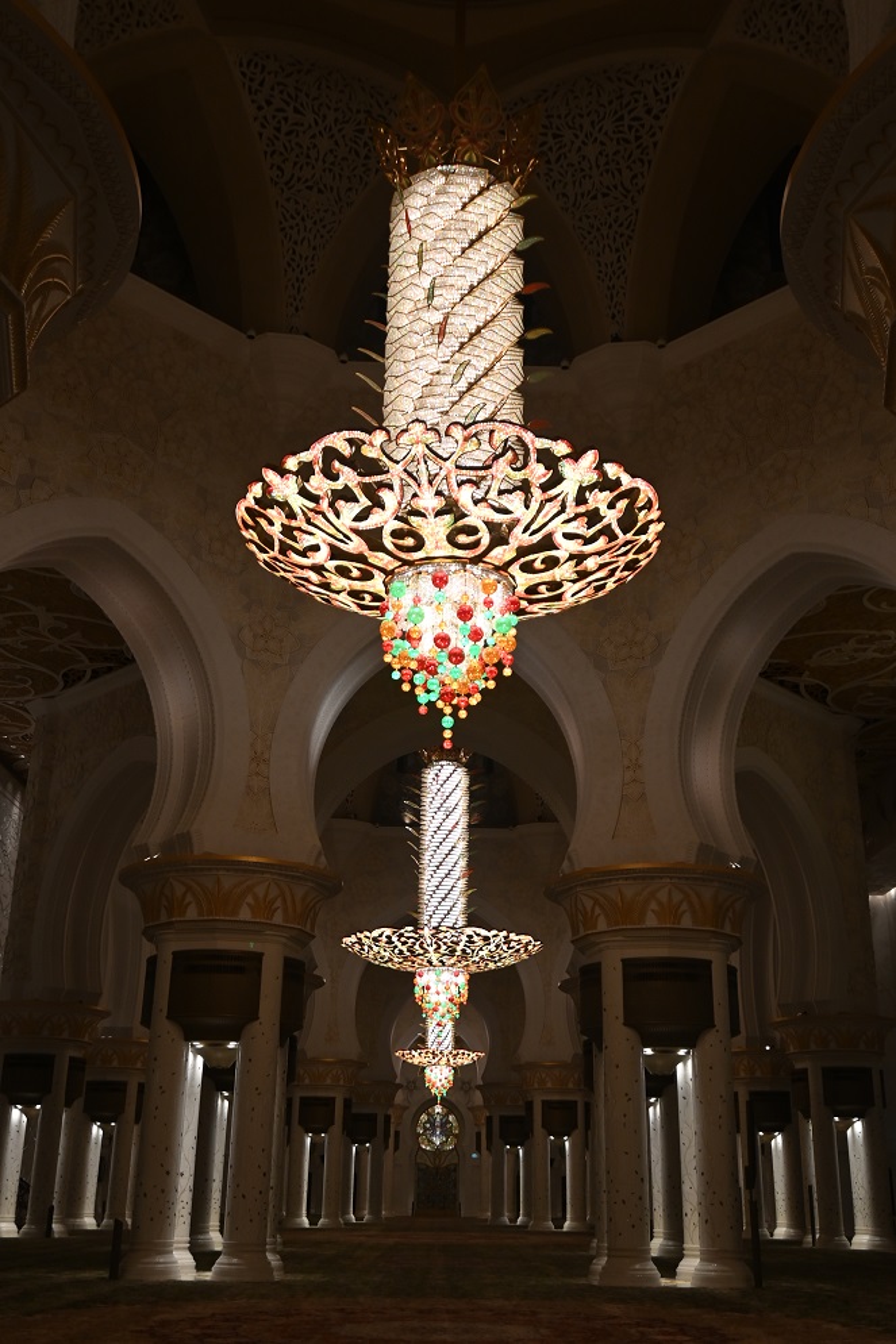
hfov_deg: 36.9
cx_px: 448
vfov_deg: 53.1
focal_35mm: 36
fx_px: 1344
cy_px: 672
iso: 400
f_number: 4
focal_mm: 24
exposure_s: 1/160
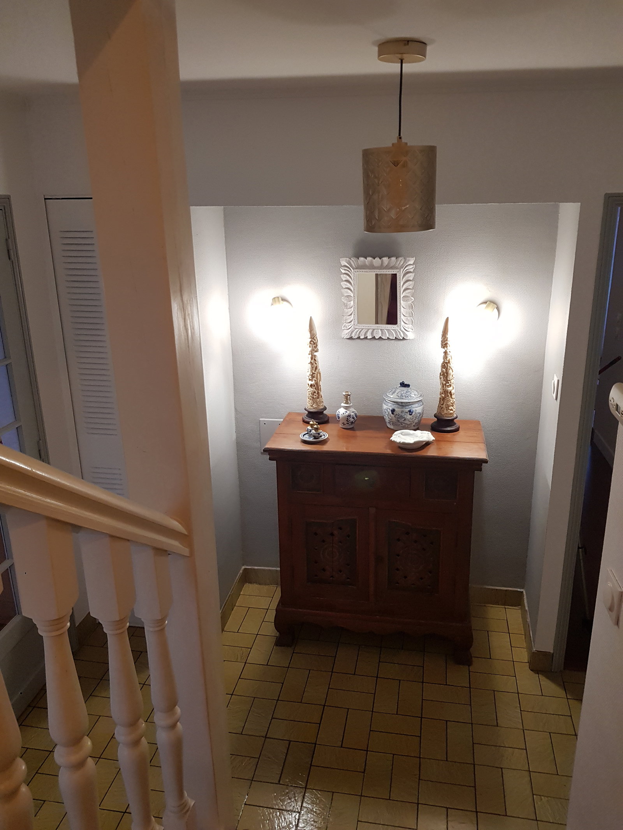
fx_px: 624
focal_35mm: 26
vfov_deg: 67.3
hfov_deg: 53.1
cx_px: 312
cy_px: 415
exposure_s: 1/50
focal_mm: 4.2
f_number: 1.7
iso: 200
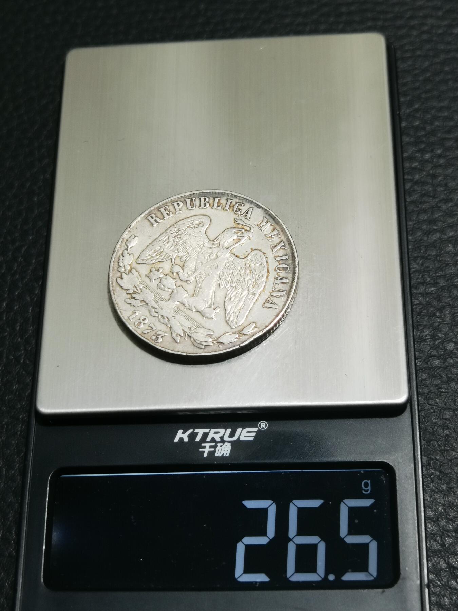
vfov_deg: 31.2
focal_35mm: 62
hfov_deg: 23.7
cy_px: 306
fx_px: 1094
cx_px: 229
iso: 100
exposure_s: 1/100
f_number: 1.9
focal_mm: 6.67
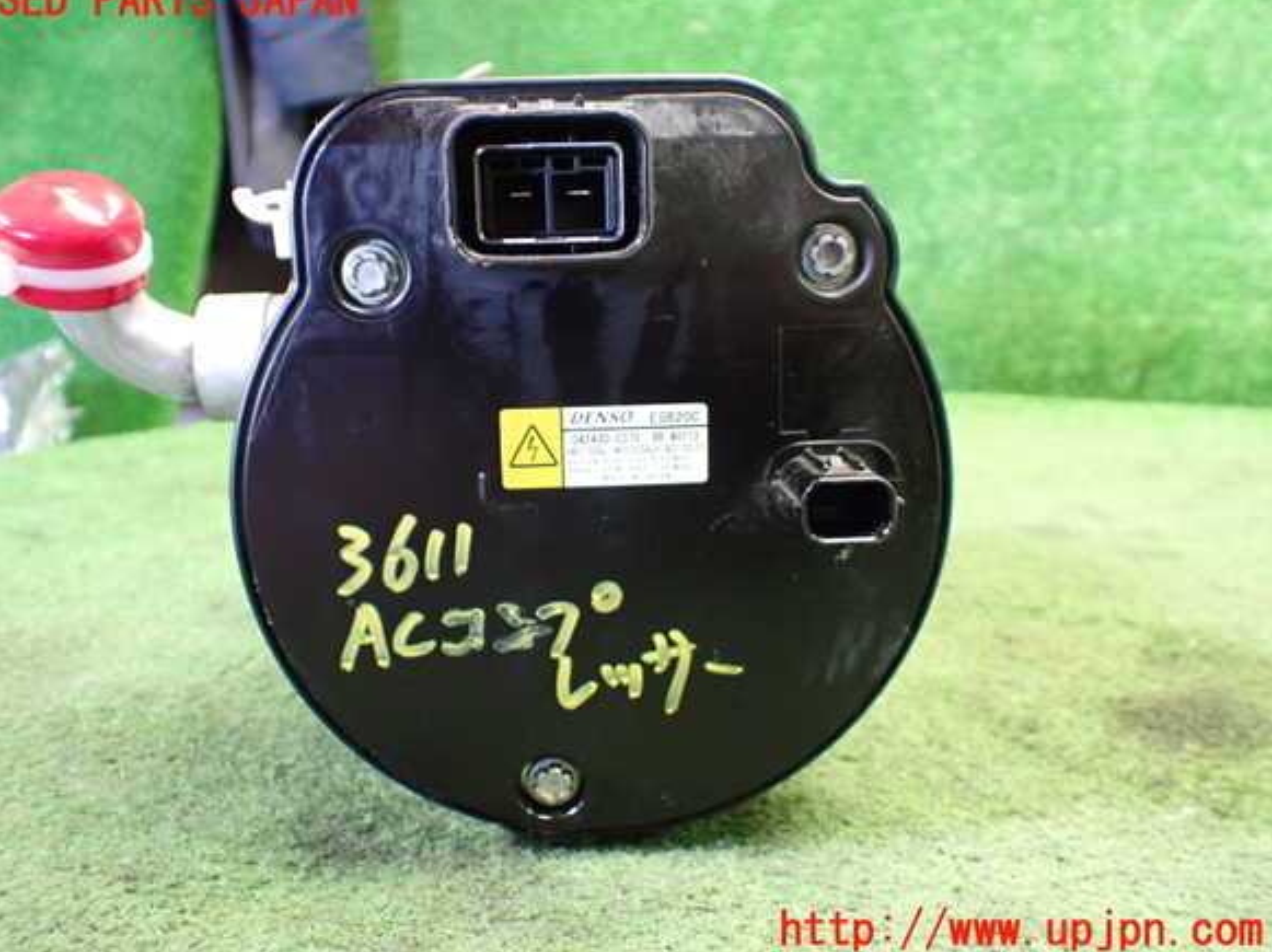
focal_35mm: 31
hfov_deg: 58.4
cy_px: 466
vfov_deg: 45.4
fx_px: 1138
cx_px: 617
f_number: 2.3
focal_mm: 5.4
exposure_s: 1/30
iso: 800
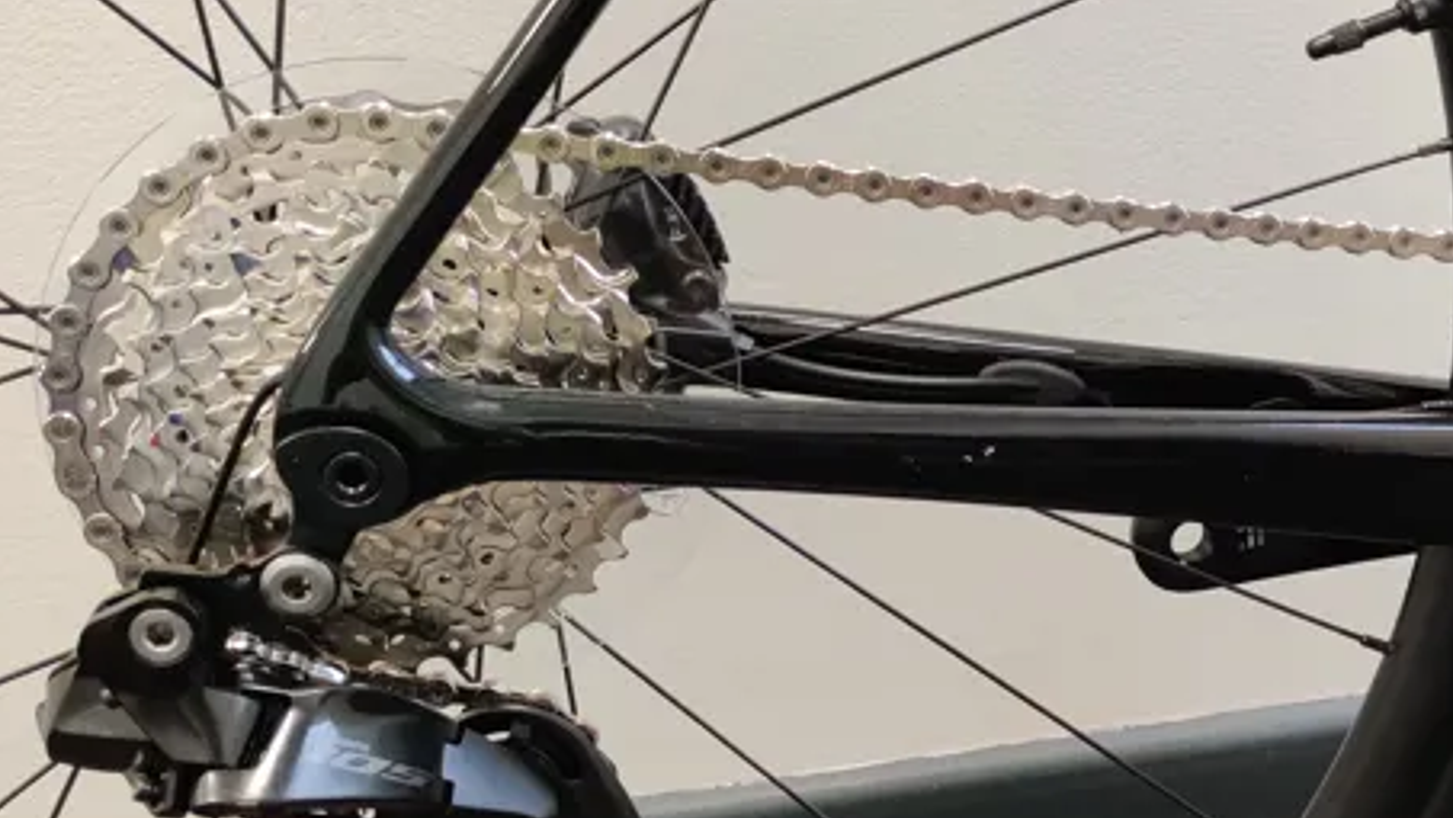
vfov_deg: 22.9
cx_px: 1139
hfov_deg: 38.5
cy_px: 597
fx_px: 2004
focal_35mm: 52
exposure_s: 1/50
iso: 800
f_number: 1.65
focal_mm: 4.75
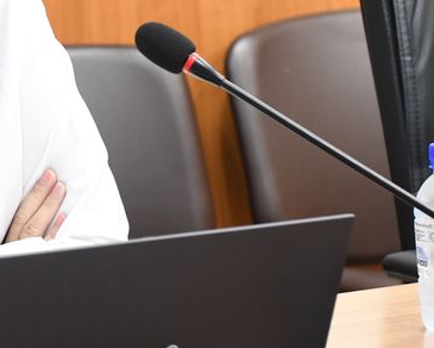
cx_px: -111
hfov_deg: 6.5
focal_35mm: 295
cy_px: 61
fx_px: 3789
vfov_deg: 5.2
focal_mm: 75
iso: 1600
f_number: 6.3
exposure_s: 1/50
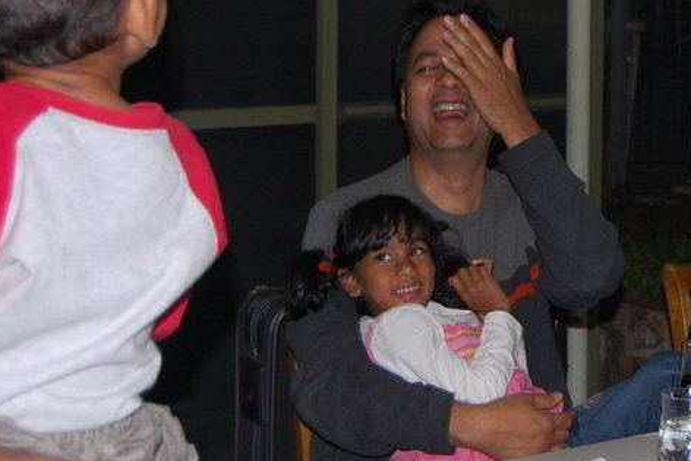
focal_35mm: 91
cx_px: 600
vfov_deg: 15.0
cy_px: 121
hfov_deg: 21.9
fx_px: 1747
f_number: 4.2
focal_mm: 28
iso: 400
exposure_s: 1/60
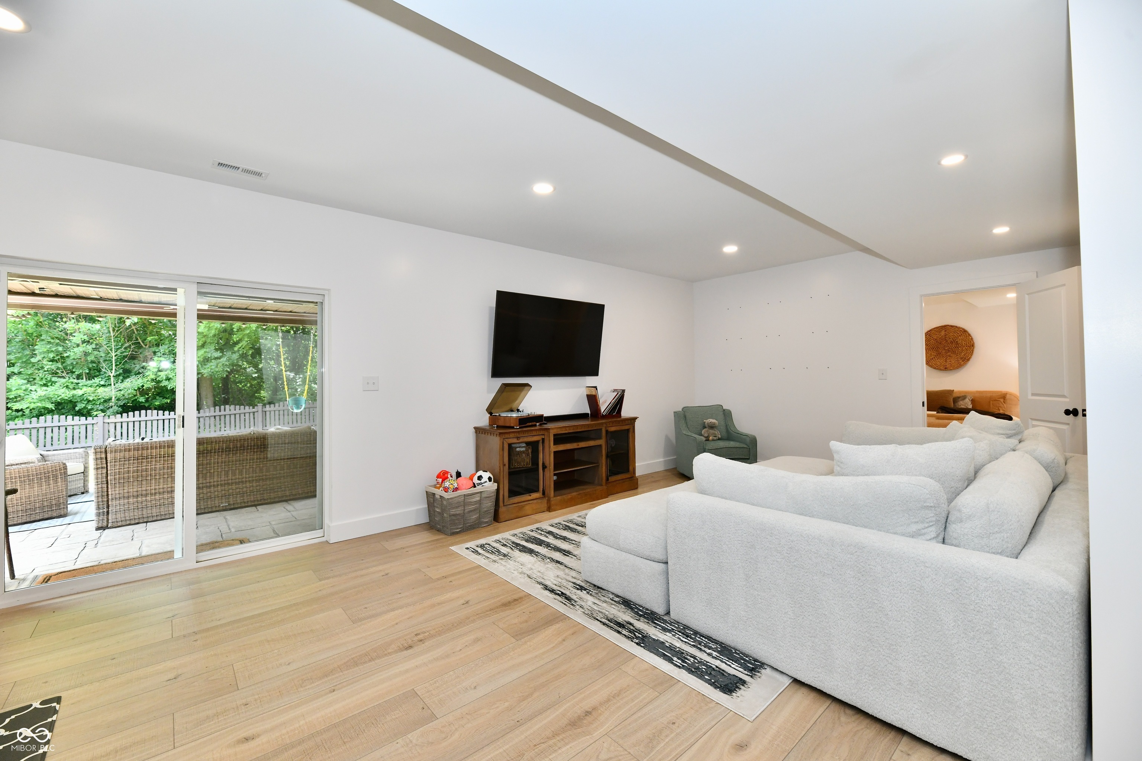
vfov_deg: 81.2
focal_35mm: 14
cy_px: 380
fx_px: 444
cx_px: 571
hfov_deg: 104.3
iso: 800
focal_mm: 14
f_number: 7.1
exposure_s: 1/80
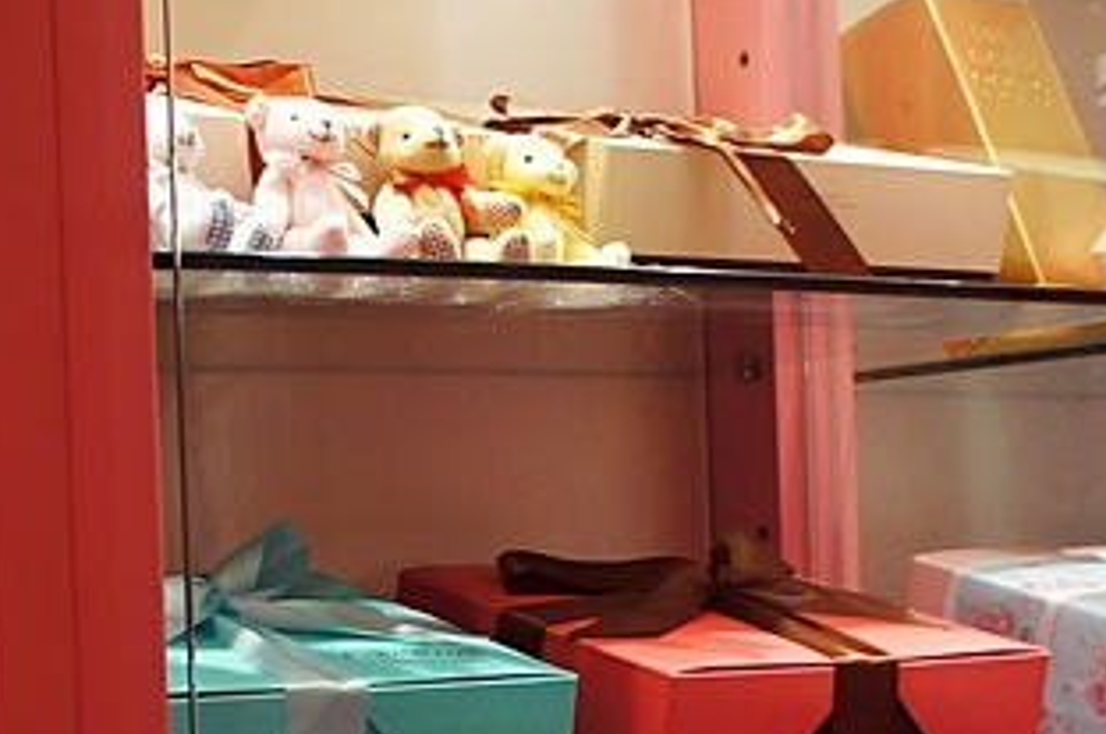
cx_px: 326
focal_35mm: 78
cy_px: 743
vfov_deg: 17.0
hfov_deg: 25.8
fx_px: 2393
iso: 320
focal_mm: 18
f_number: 3.5
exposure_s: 1/30
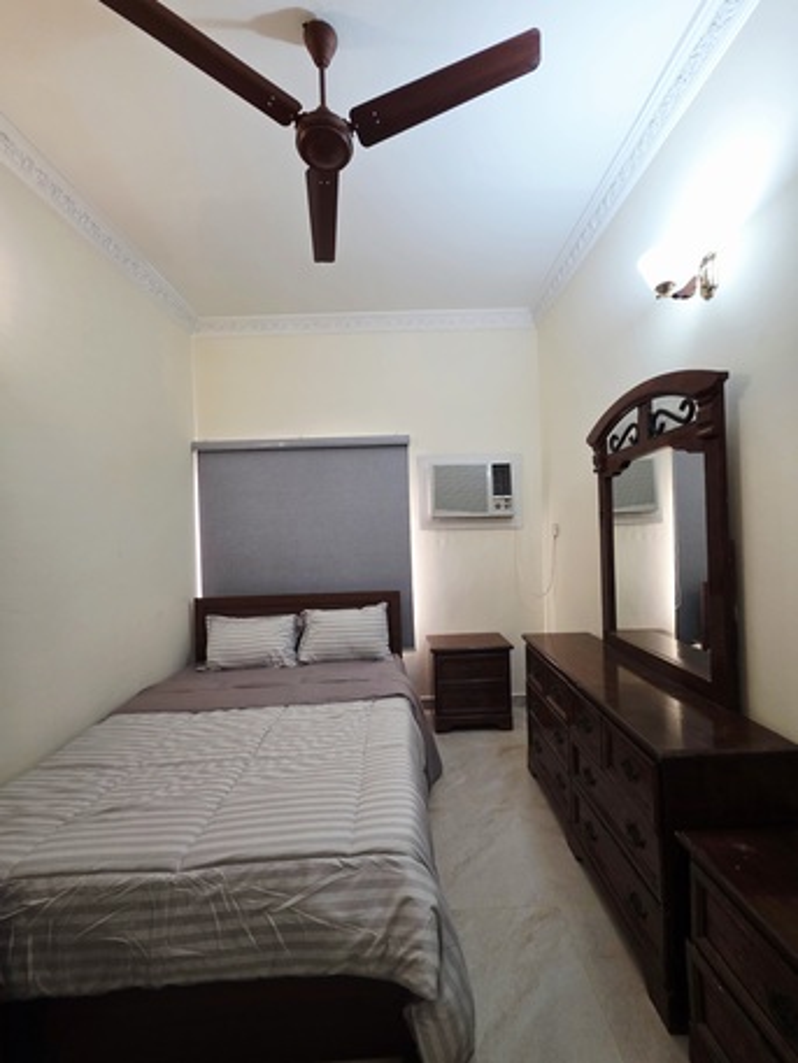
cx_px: 399
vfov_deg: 106.2
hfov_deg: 89.9
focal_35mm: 13
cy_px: 532
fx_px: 399
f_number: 1.9
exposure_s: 1/50.3
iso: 200
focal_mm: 2.2
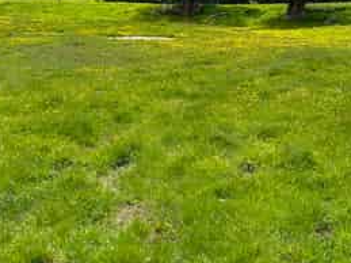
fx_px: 669
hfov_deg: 29.2
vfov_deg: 22.0
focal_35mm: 66
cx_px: 239
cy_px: 56
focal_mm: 5.7
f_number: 1.5
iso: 50
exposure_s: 1/4630
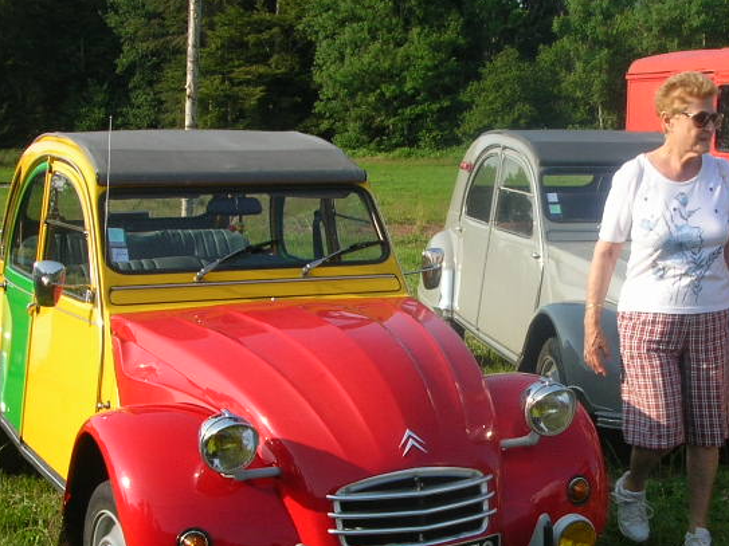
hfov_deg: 28.9
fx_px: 1390
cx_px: 552
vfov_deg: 22.2
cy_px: 317
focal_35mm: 66
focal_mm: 5.8
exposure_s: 1/175
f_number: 5.6
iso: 50
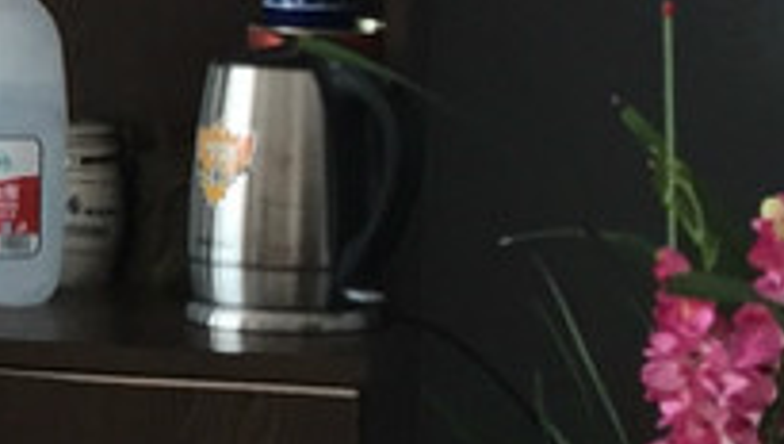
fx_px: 5121
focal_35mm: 246
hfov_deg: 7.5
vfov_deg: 5.0
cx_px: -1690
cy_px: 180
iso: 40
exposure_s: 1/60
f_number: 2.2
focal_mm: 4.15
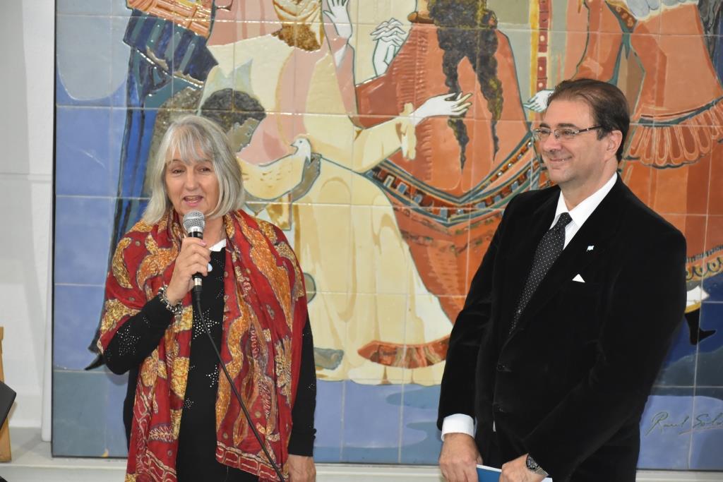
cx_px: 362
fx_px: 1988
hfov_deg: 20.6
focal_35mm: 99
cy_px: 241
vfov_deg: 13.8
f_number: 5.6
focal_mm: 66
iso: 1600
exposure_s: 1/80
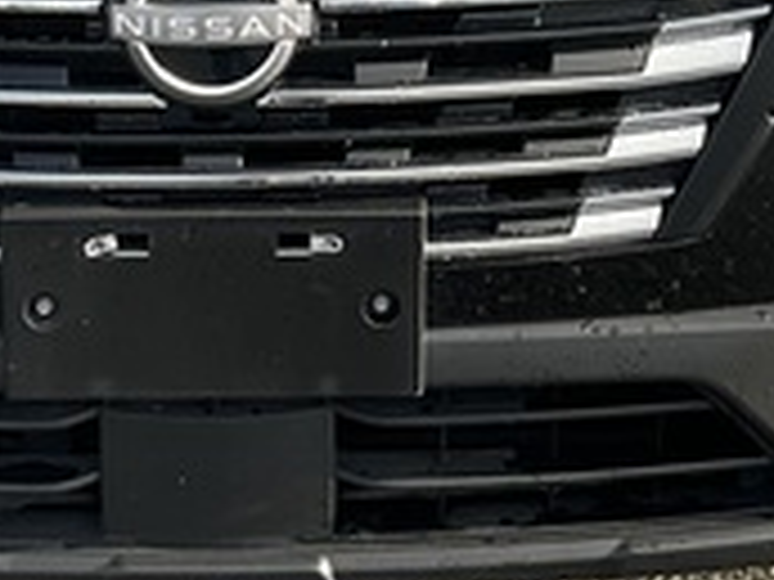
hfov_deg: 18.2
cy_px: -261
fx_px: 2415
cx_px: 284
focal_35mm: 108
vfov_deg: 13.0
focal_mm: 3
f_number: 1.8
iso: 25
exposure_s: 1/509
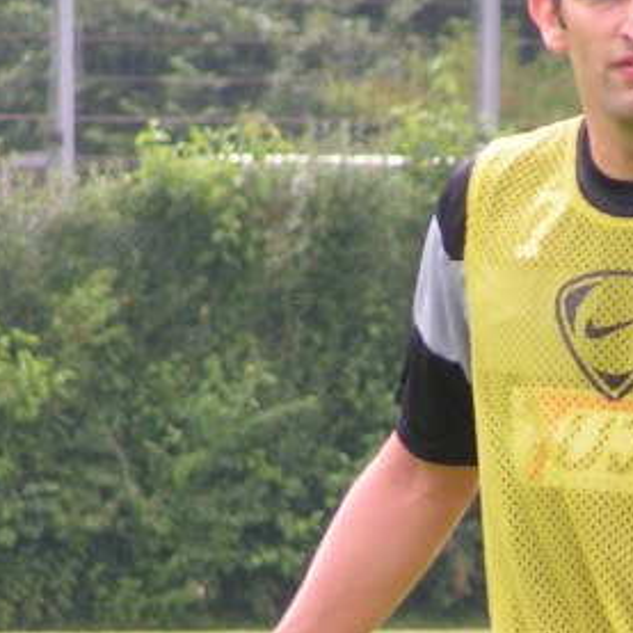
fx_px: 20047
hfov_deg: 1.8
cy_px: 407
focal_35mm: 969
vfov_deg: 1.8
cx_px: 537
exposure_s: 1/250
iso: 64
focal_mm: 58
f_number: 3.5
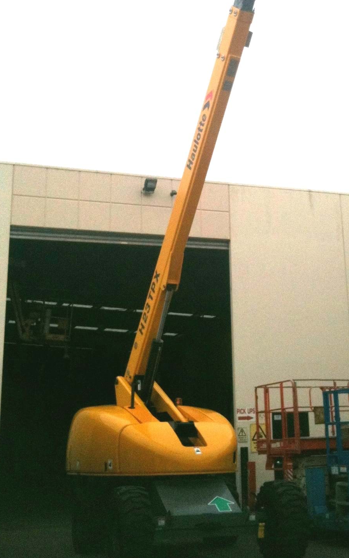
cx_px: 257
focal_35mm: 53
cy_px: 170
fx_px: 807
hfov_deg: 24.2
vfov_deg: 37.6
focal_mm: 3.85
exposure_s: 1/841
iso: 64
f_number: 2.8
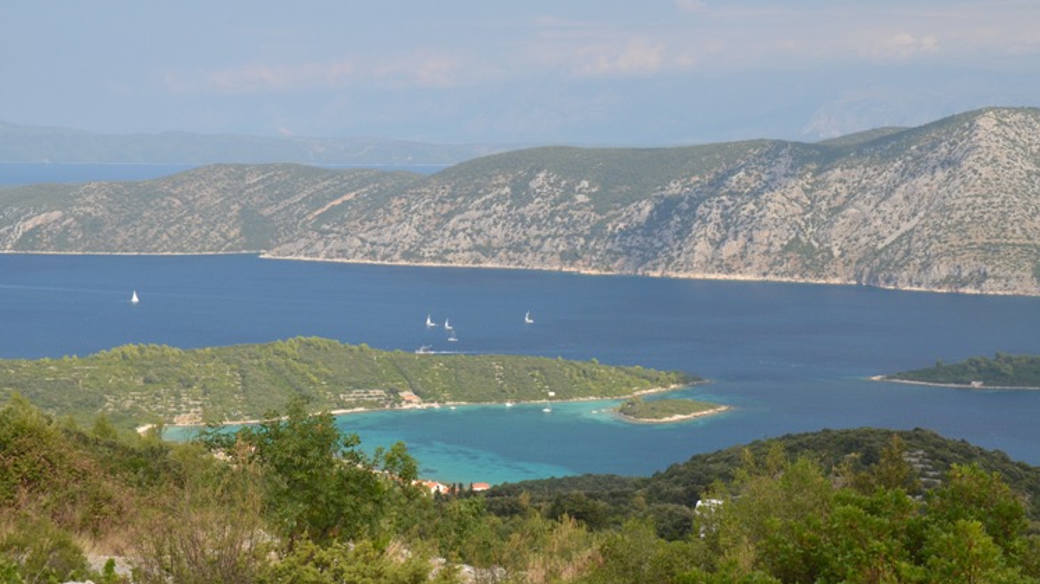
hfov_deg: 28.0
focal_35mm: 76
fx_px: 2083
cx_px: 523
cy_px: 292
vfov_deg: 16.0
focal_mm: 45
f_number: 10
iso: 800
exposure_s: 1/400
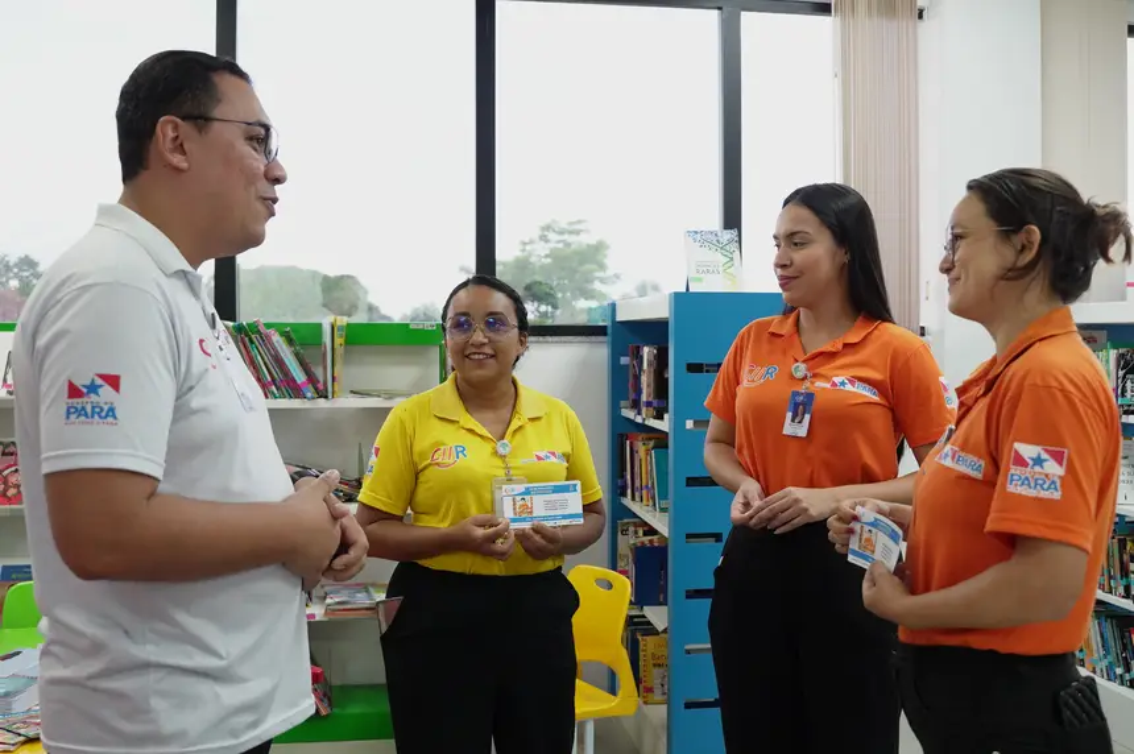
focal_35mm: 36
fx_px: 1133
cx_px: 567
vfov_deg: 36.8
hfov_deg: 53.2
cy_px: 377
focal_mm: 24
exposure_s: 1/160
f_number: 3.2
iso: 1600
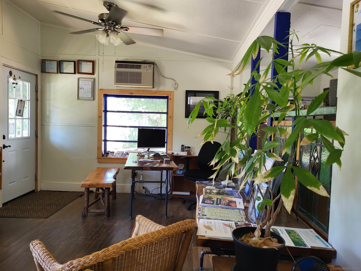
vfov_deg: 53.1
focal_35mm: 26
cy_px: 136
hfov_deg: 67.3
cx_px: 180
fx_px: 271
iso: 200
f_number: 1.8
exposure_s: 1/120
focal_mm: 5.4
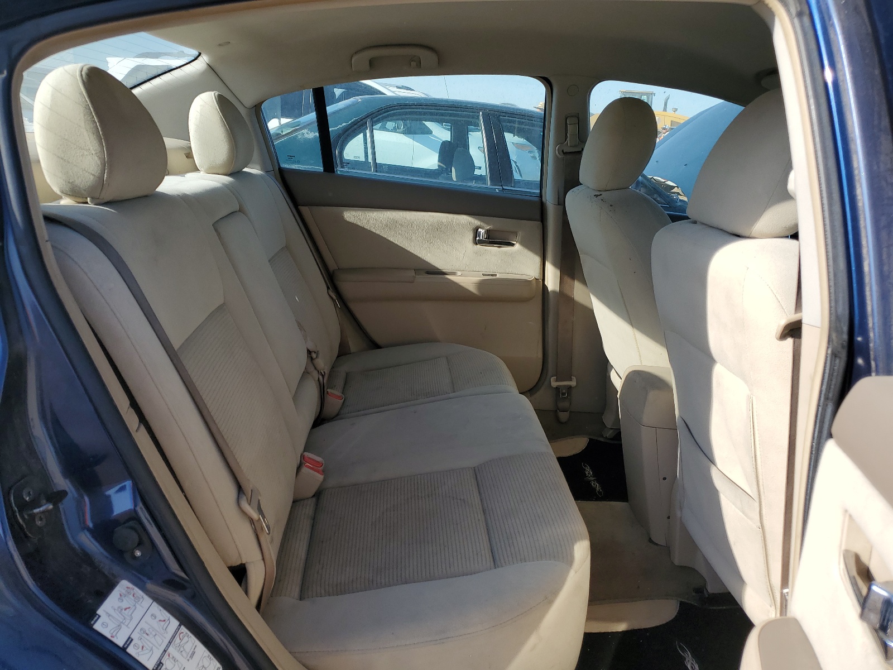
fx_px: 671
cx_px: 446
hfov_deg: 67.3
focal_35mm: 26
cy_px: 335
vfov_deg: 53.1
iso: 50
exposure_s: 1/1429
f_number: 1.5
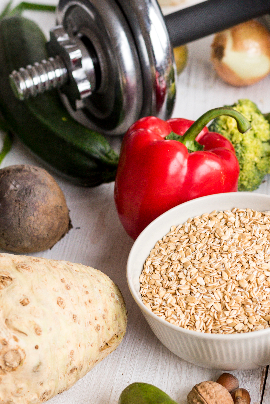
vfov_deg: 19.2
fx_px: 1192
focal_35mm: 106
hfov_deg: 12.8
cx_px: 258
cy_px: 274
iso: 280
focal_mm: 50
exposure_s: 1/60
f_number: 4
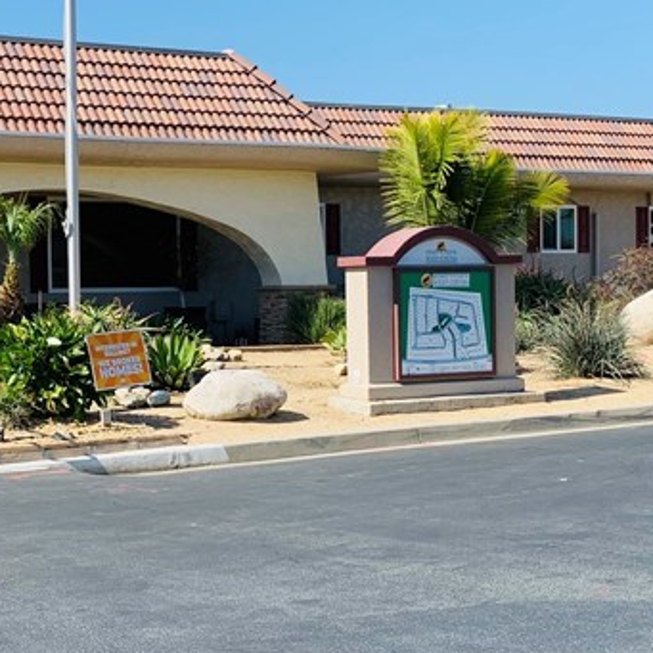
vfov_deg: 25.0
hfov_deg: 24.3
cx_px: 67
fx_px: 1473
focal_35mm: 69
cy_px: 337
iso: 25
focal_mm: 4.25
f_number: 1.8
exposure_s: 1/1916
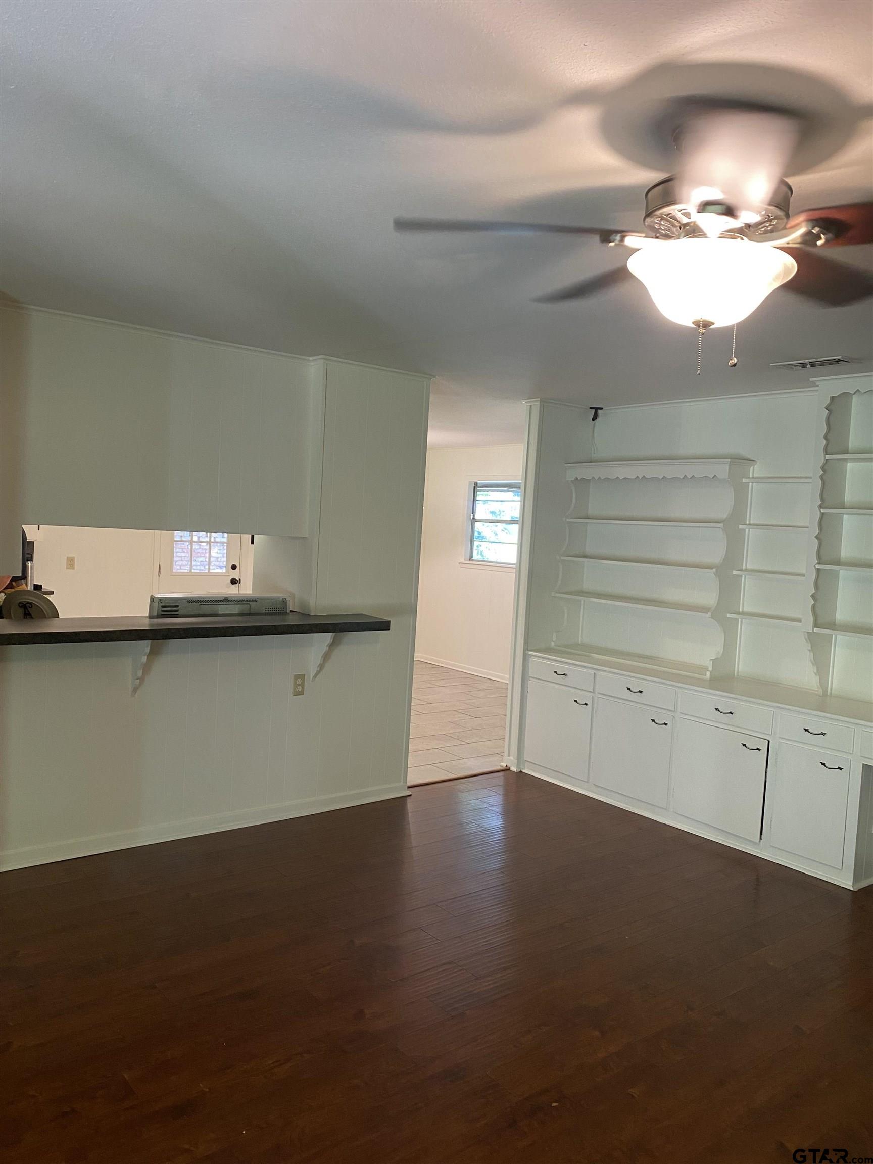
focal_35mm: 26
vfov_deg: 67.3
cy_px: 582
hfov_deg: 53.1
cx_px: 436
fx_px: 874
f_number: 1.8
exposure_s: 1/60
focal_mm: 4.25
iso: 160
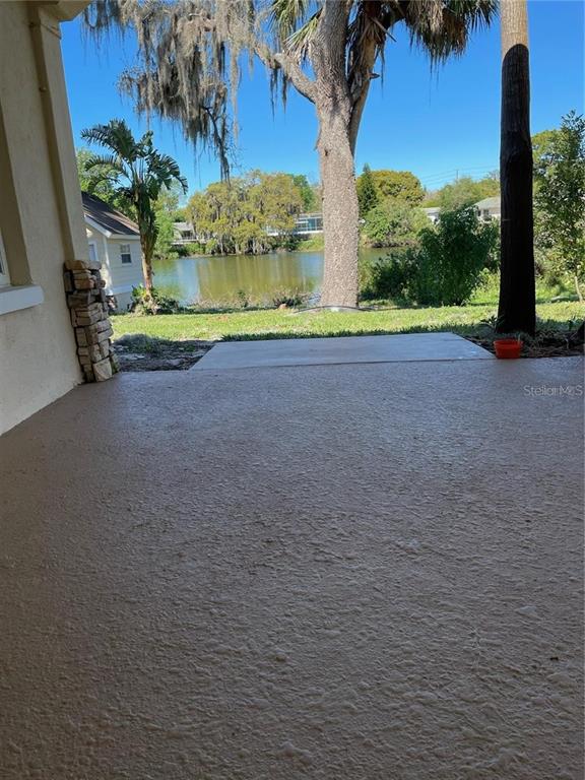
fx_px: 586
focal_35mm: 26
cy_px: 390
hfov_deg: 53.1
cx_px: 292
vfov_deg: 67.3
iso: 50
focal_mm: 4.2
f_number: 1.6
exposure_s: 1/1453
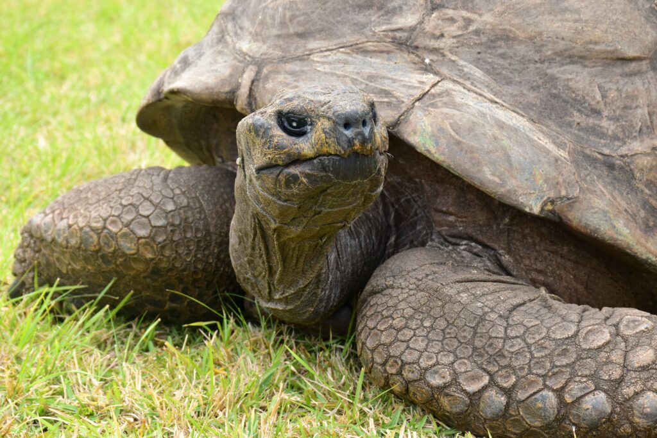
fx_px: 1697
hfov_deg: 21.9
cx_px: 328
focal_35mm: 93
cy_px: 219
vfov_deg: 14.7
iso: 400
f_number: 10
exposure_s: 1/250
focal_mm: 62
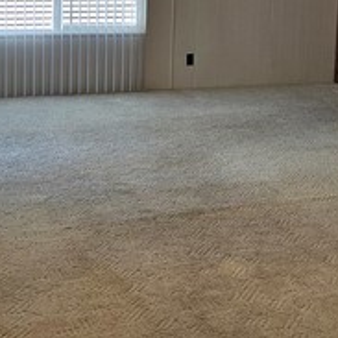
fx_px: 784
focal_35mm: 71
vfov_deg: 23.8
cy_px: 44
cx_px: 214
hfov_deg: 24.2
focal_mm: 5.4
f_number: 1.8
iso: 80
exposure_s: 1/120
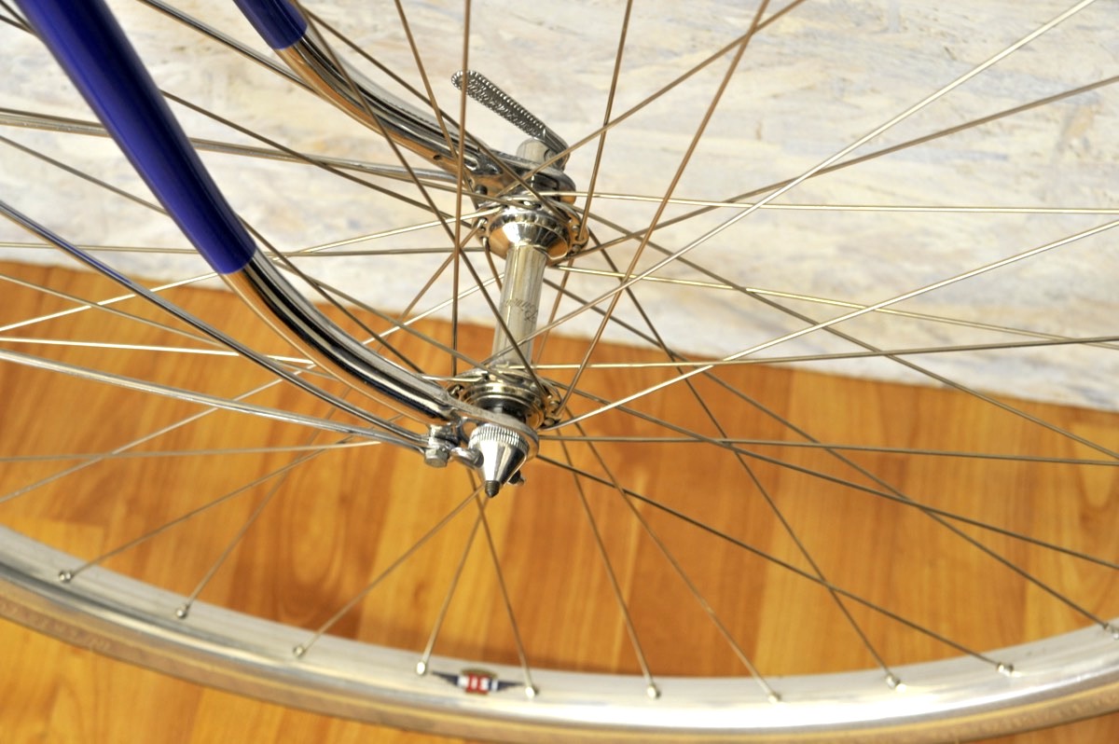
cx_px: 560
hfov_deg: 19.5
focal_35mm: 105
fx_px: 3261
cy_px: 372
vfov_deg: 13.0
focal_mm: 105
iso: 800
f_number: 13
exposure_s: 1/3
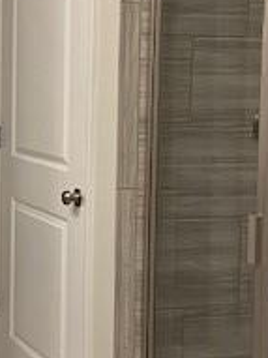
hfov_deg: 16.4
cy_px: 122
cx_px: -41
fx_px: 899
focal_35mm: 87
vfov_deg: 22.4
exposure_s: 1/60
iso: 80
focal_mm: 4.25
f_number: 1.8
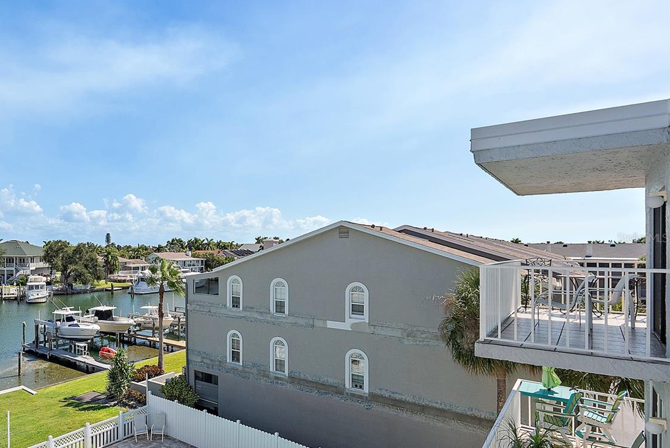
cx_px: 190
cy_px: 238
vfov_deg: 53.7
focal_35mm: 24
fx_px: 442
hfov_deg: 70.6
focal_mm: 16.5
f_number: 8
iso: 1250
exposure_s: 1/2000
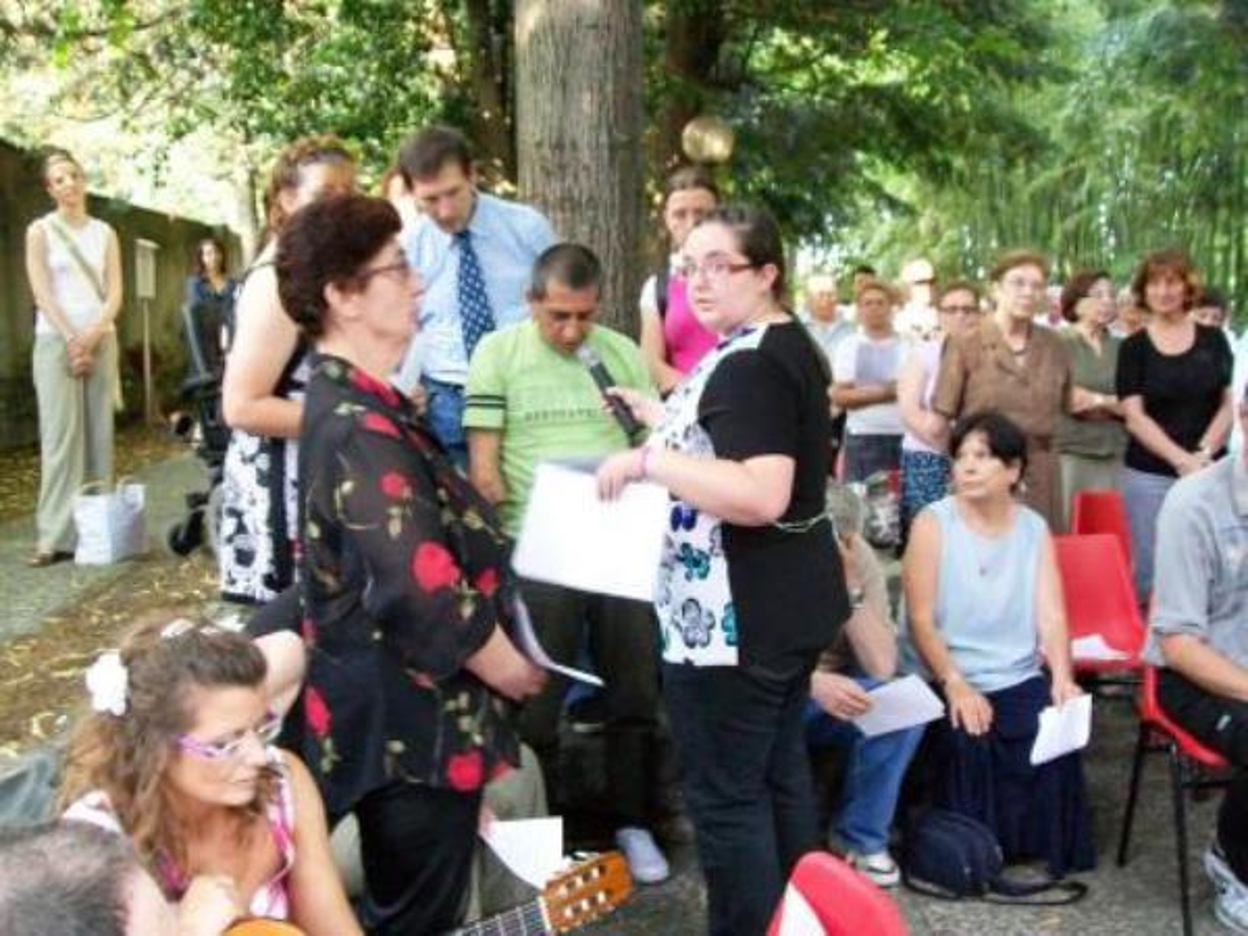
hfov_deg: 51.4
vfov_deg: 39.7
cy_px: 468
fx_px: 1298
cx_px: 624
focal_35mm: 36
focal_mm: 6
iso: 160
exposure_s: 1/20
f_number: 2.7
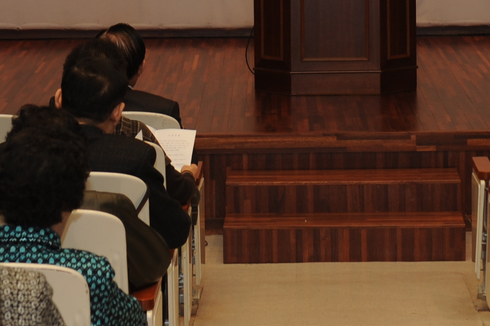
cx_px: 332
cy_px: -108
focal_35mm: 172
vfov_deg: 7.9
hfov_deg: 11.9
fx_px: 2339
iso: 400
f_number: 5.6
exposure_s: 1/60
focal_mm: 48
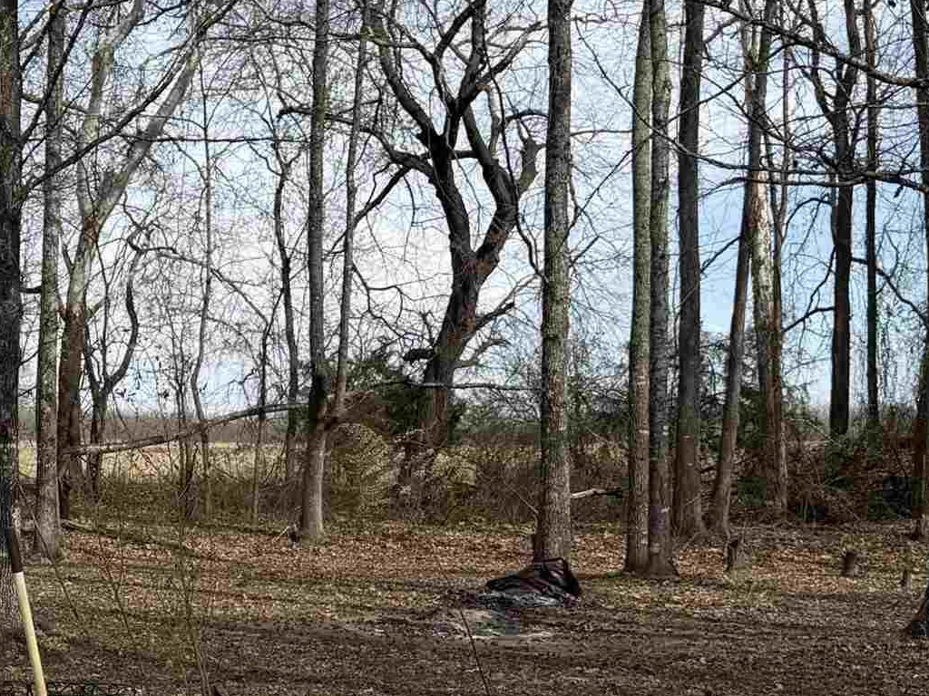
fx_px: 1932
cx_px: -3
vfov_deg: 20.2
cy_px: 549
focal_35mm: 72
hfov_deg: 25.7
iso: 80
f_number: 1.78
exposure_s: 1/3759
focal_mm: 6.76
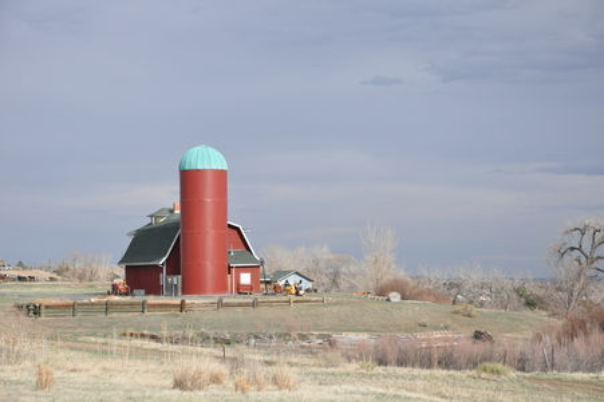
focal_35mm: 99
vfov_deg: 13.8
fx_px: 1660
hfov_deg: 20.6
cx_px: 302
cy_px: 201
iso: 1600
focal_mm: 66
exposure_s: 1/4000
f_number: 8
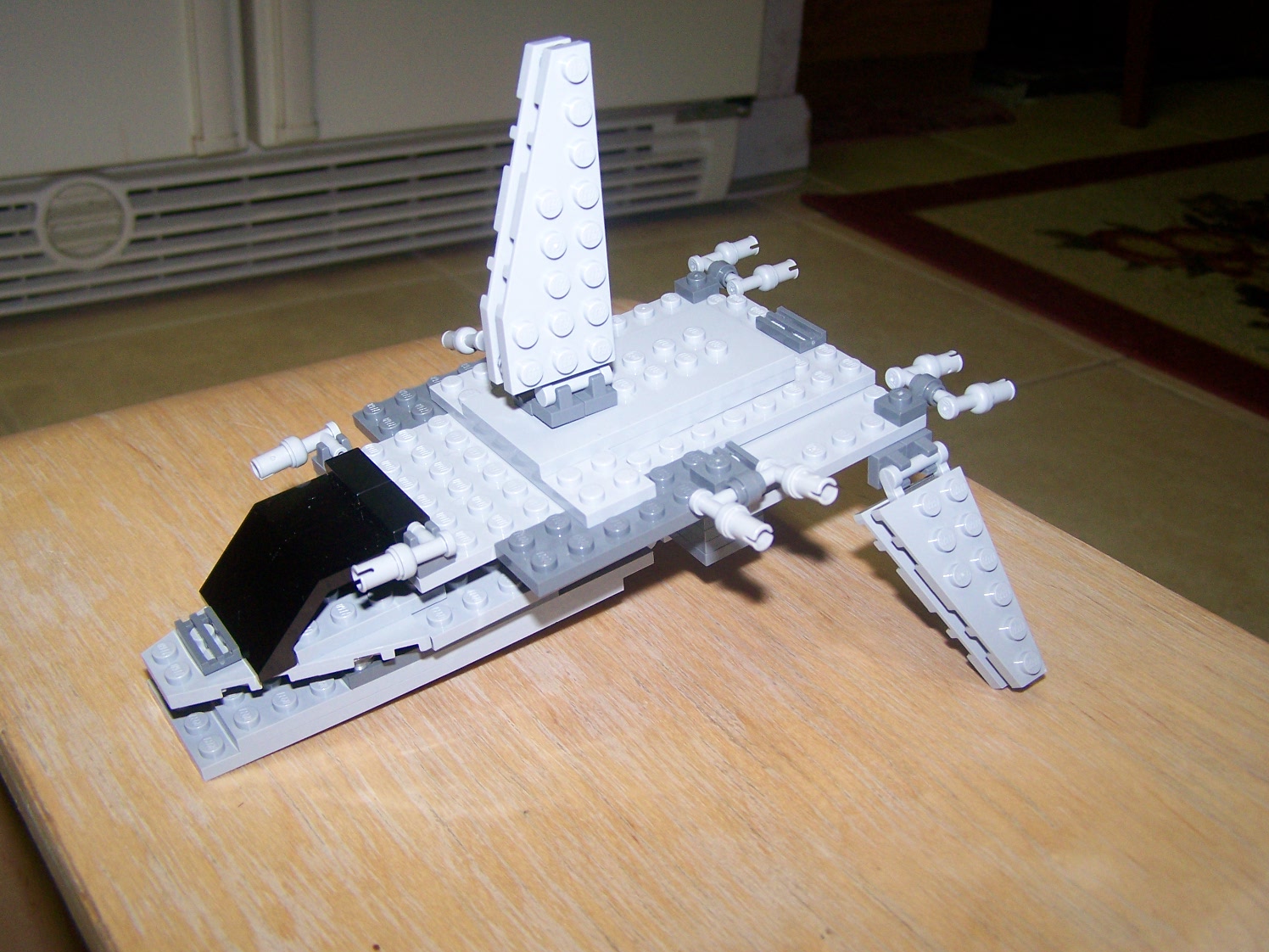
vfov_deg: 37.7
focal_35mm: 38
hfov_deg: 49.0
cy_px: 476
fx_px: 1393
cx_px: 634
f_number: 2.8
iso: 160
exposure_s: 1/60
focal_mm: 6.3
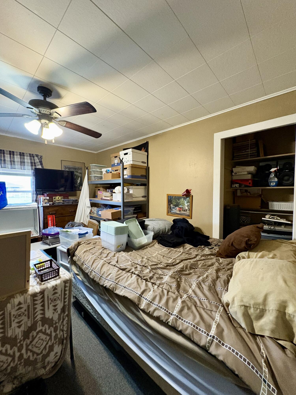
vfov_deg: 102.1
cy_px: 198
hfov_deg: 85.7
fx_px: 160
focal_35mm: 14
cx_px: 148
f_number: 2.2
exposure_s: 1/60
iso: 640
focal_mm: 2.22
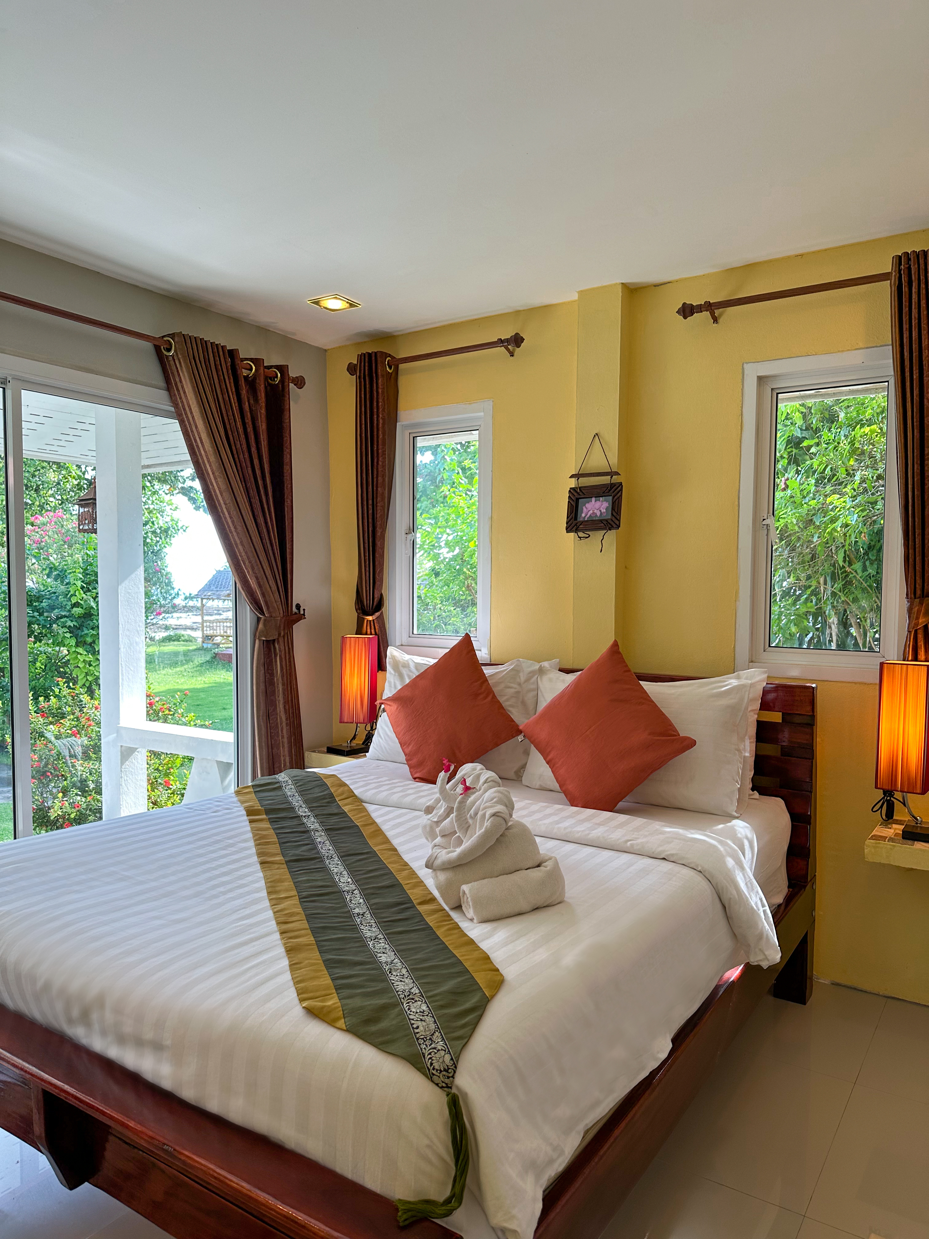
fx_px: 859
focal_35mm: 24
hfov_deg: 56.8
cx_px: 464
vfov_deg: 71.6
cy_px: 620
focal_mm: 6.86
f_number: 1.8
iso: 64
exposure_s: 1/100
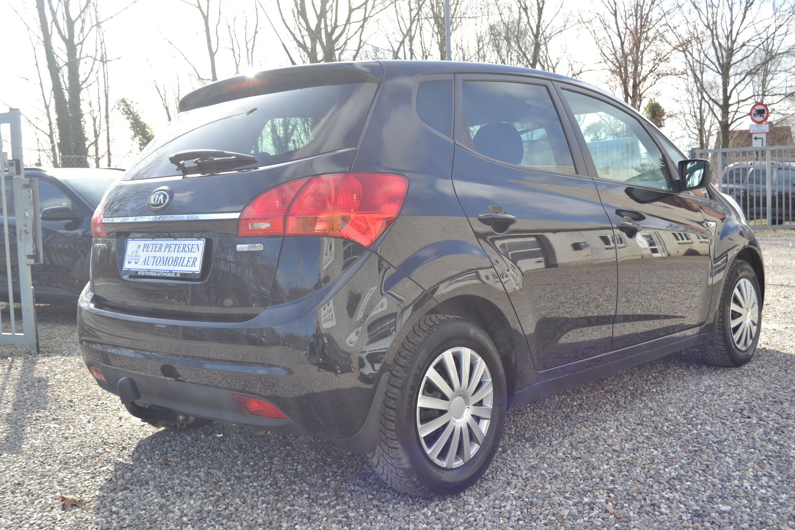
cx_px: 398
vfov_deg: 36.9
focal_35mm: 36
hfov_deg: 53.1
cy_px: 265
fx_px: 795
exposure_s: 1/160
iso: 100
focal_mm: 24
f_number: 6.3
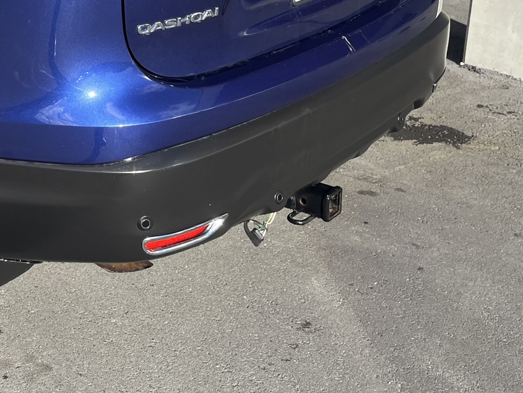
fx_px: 952
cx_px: -25
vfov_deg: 22.5
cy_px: 15
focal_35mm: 63
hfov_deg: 28.4
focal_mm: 5.1
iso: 50
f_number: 1.6
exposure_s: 1/1117
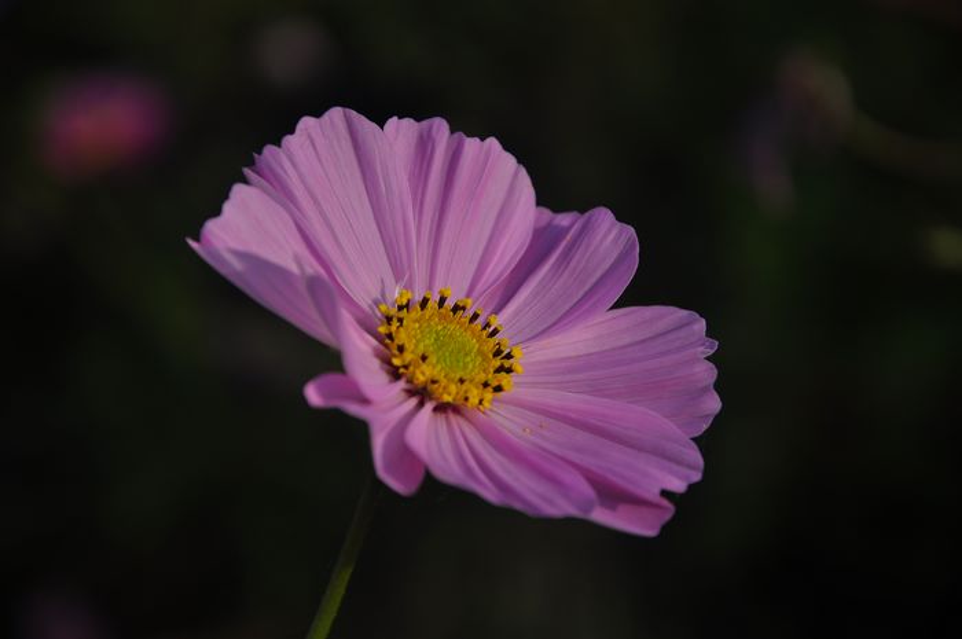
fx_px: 4204
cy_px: 320
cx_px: 481
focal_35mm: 158
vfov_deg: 8.7
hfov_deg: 13.1
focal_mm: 105
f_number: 5.6
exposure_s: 1/320
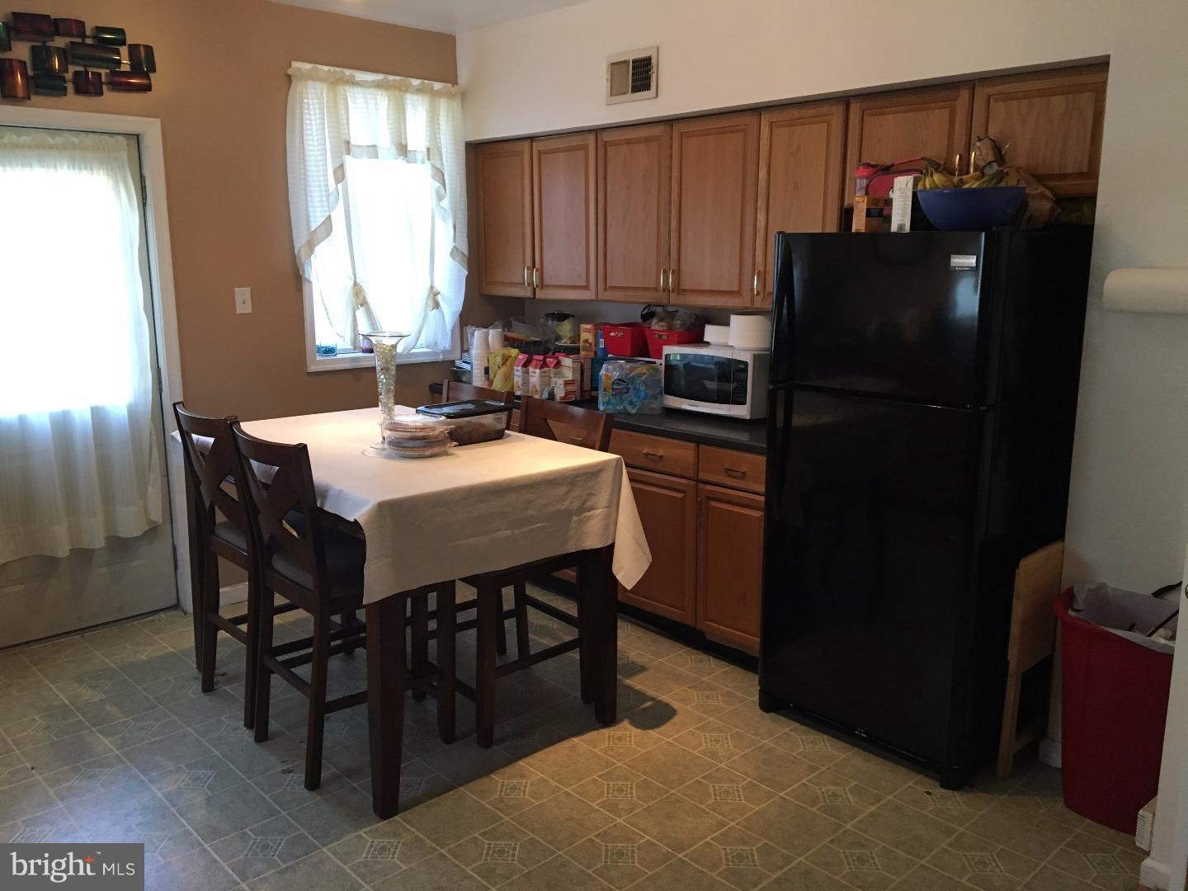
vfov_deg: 48.2
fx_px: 995
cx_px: 594
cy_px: 446
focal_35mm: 29
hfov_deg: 61.7
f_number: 2.2
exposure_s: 1/30
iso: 125
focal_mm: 4.15
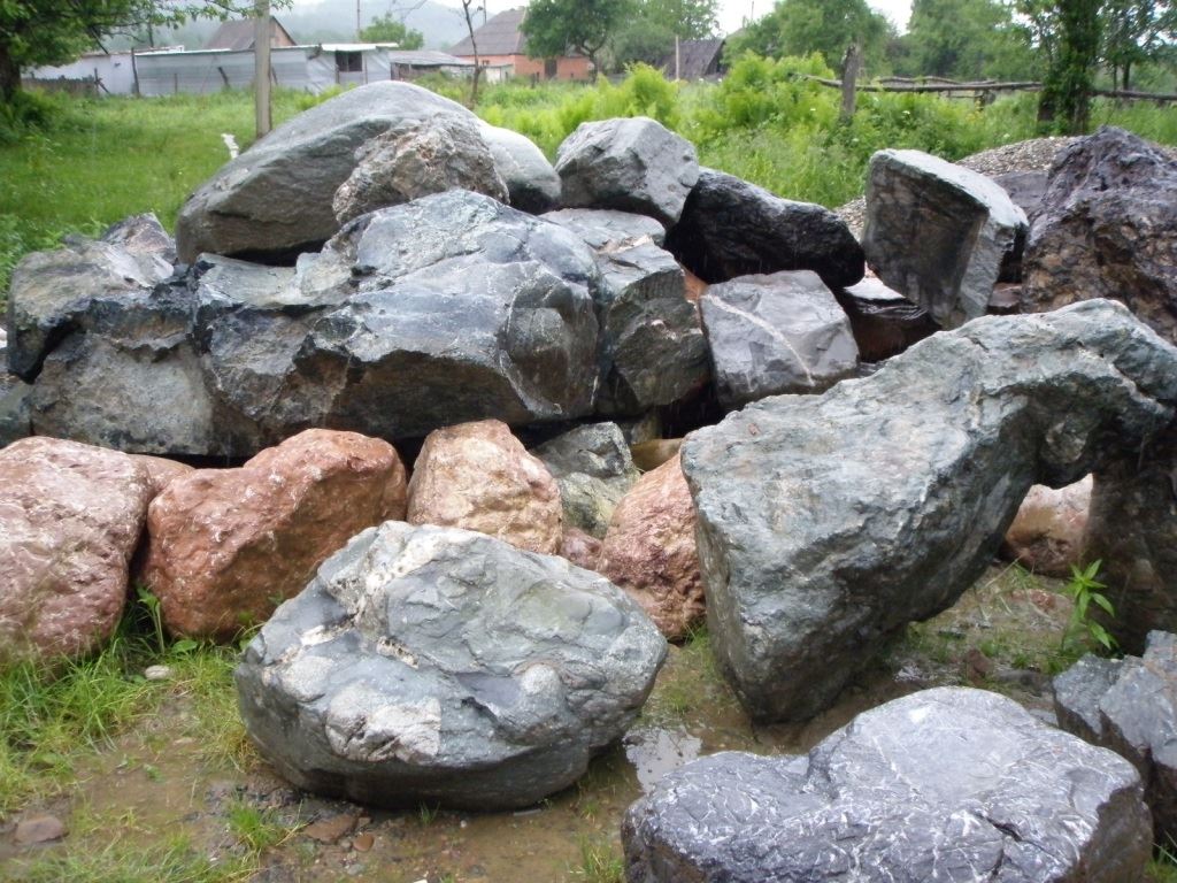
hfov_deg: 49.0
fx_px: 1292
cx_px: 588
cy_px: 442
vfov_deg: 37.7
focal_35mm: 38
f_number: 3.5
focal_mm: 6.7
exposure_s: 1/250
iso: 320
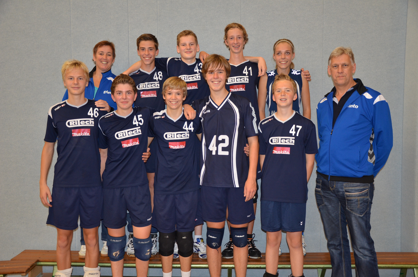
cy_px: 138
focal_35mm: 38
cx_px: 209
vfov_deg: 35.3
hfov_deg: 51.4
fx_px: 435
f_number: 4
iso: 800
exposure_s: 1/60
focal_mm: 25
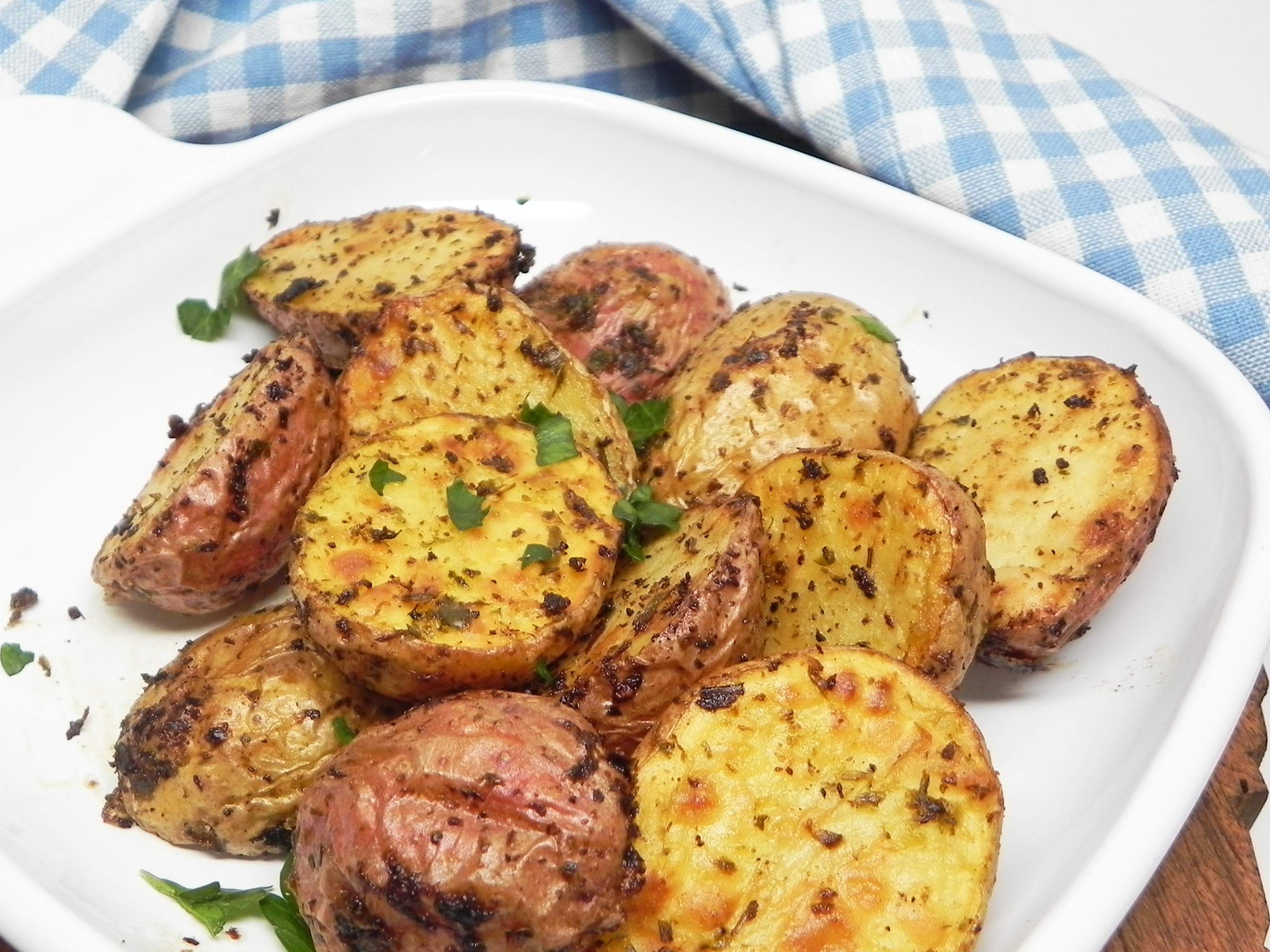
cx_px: 474
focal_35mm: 39
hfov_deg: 47.4
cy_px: 633
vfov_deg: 36.4
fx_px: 1431
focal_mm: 5.2
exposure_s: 1/41.5
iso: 160
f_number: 2.8
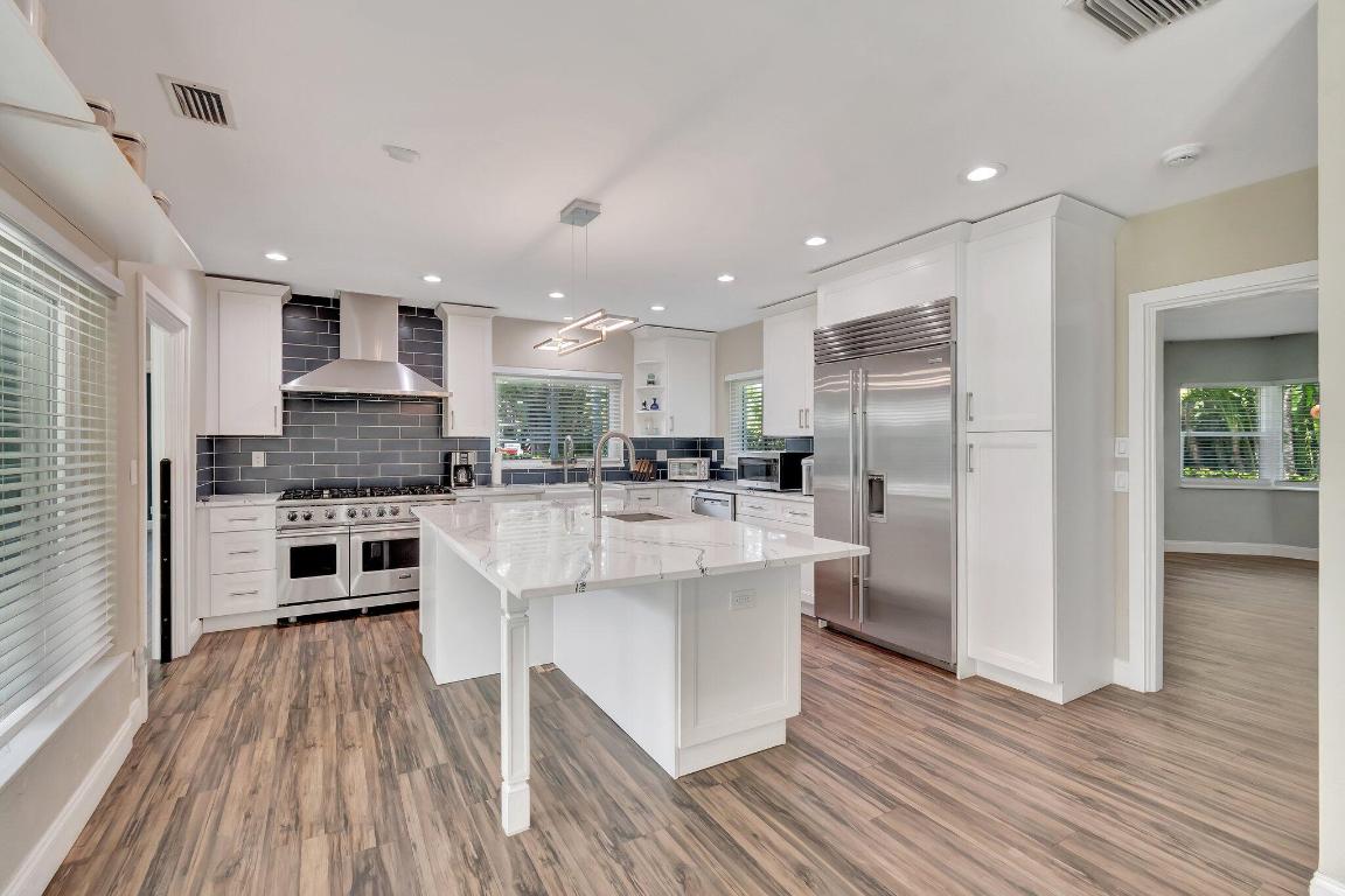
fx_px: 560
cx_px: 672
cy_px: 448
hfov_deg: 100.4
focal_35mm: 15
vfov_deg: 77.3
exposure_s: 1/25
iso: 1100
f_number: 8
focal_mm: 10
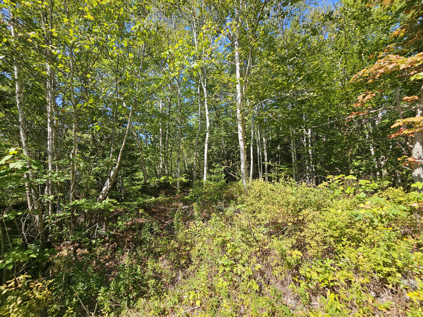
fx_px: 159
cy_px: 158
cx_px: 212
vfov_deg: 89.9
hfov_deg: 106.2
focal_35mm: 13
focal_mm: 2.2
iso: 50
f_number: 2.2
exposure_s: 1/814
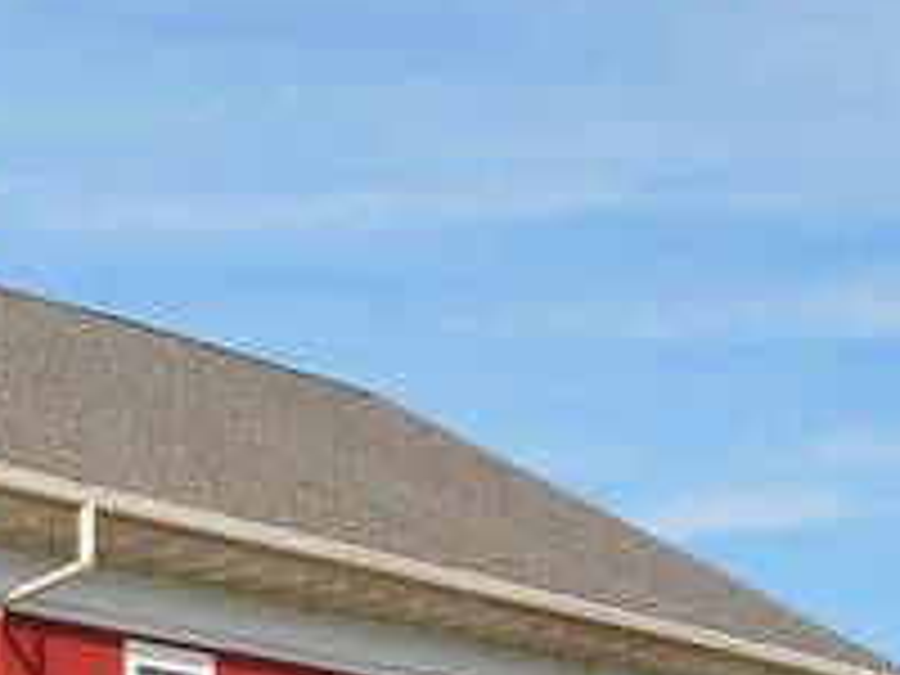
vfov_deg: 11.3
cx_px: -279
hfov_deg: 14.7
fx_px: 3328
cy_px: 860
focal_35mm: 128
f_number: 3.6
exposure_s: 1/1000
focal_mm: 5.8
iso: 80
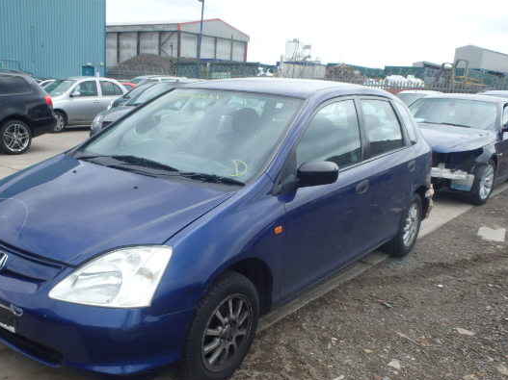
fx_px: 499
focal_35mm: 34
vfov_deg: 41.7
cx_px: 208
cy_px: 215
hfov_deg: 53.7
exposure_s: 1/500
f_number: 3.9
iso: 125
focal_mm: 5
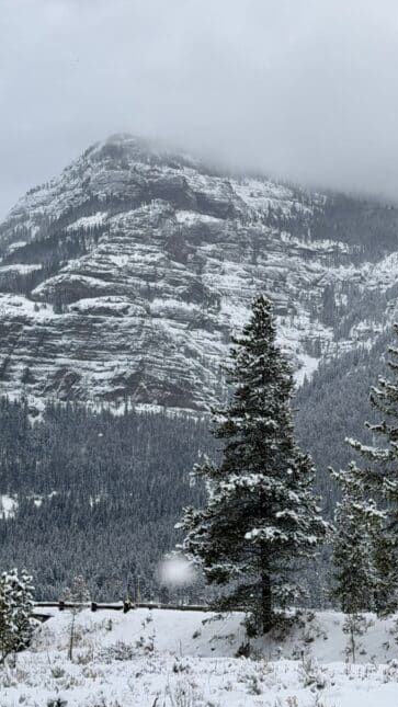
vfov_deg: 25.6
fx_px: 1557
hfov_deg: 14.5
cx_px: 333
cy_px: 323
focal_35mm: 83
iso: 64
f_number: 1.78
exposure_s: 1/2865
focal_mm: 6.76
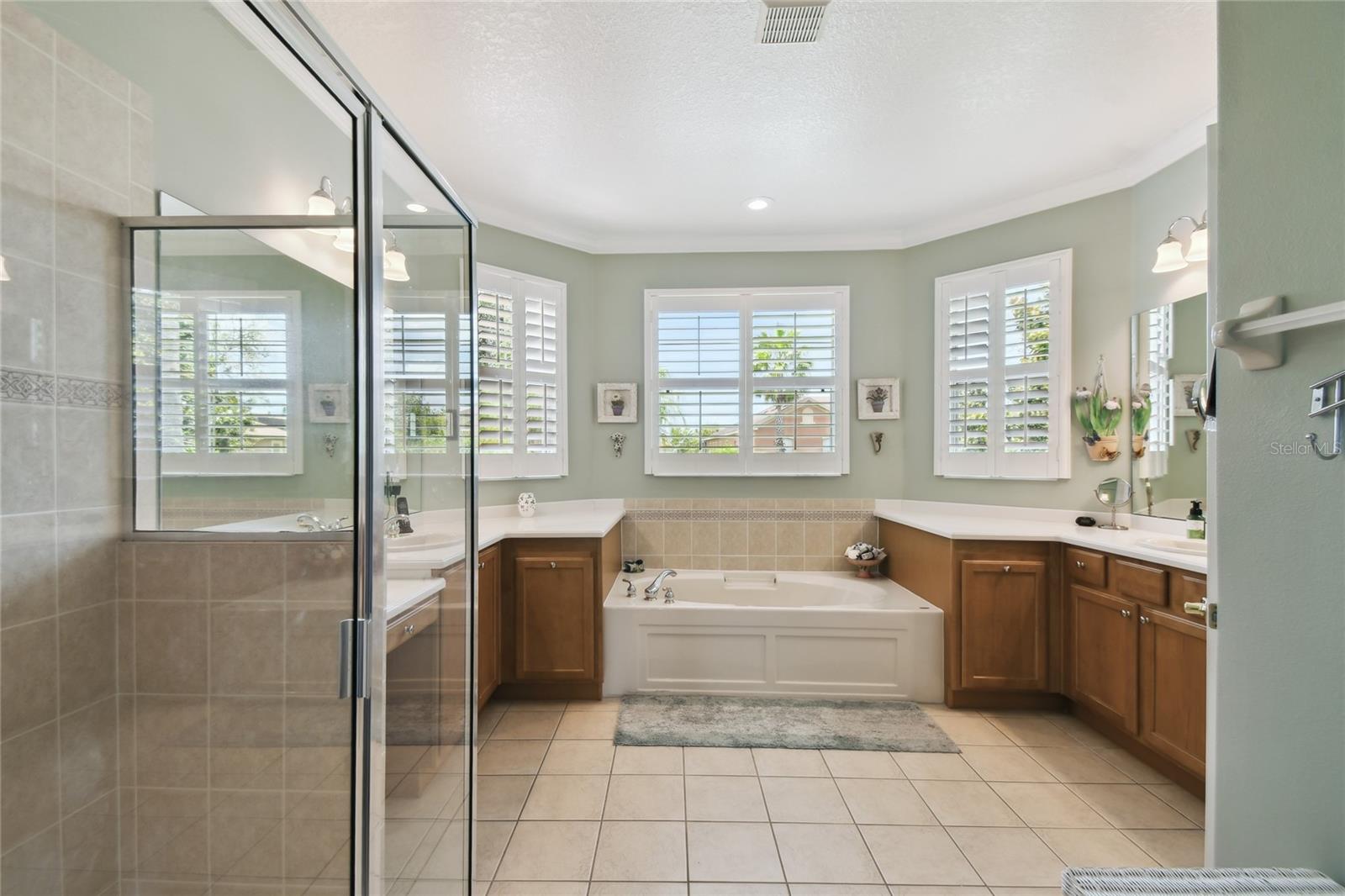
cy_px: 448
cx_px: 672
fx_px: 560
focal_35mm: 15
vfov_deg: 77.3
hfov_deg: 100.4
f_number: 7.1
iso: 100
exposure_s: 1/30
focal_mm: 10
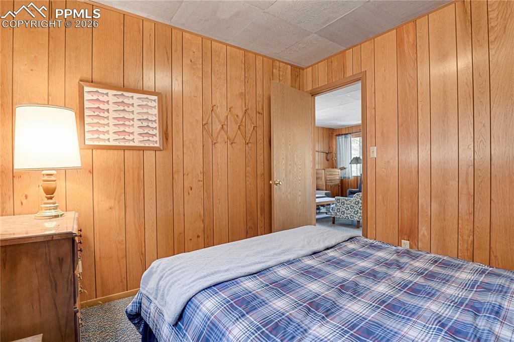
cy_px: 171
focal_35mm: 17
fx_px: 243
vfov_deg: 70.4
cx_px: 257
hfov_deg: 93.3
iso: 250
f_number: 8
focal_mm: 17
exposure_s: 13
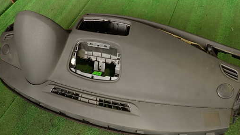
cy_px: 77
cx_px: 123
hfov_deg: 61.0
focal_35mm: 32
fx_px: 204
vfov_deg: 36.6
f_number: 2
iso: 200
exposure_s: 1/40
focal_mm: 4.5
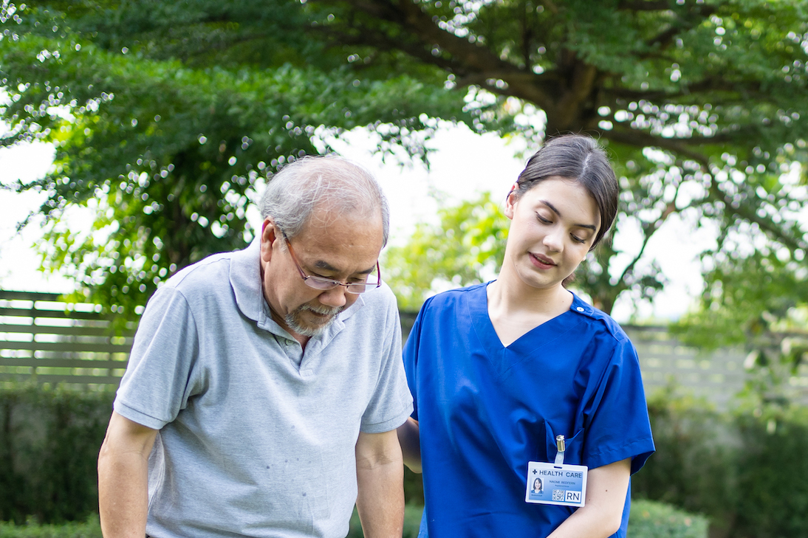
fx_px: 1795
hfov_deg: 24.9
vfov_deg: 16.7
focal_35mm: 80
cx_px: 651
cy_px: 530
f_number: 2
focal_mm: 35
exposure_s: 1/800
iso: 250
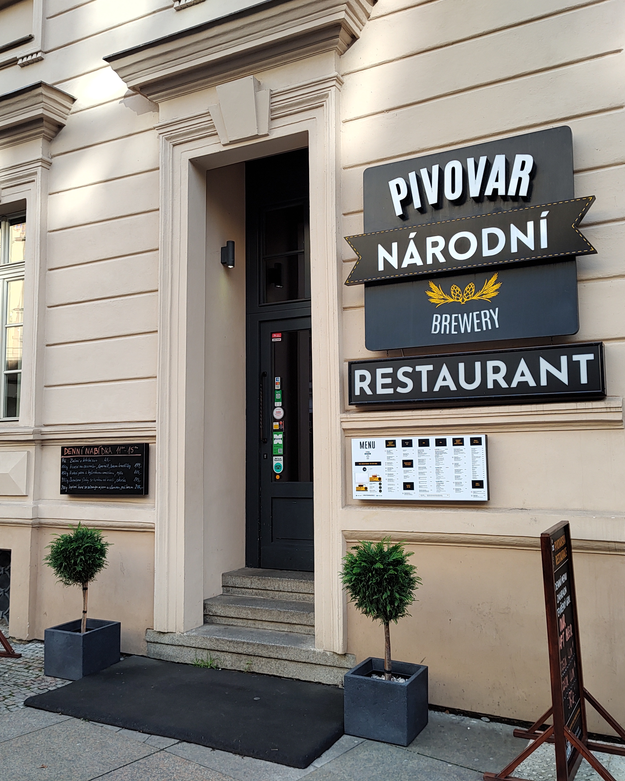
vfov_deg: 58.8
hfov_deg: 48.5
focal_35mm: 30
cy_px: 390
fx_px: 694
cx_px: 320
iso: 100
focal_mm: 5.56
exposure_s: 1/280
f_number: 1.8
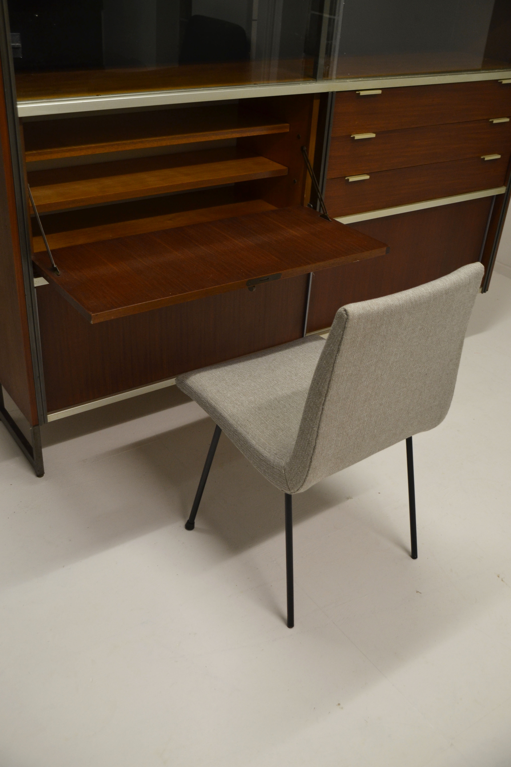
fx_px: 766
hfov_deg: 36.9
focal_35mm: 36
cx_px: 256
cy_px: 384
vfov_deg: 53.1
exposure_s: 1/15
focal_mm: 24
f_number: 4
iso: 400
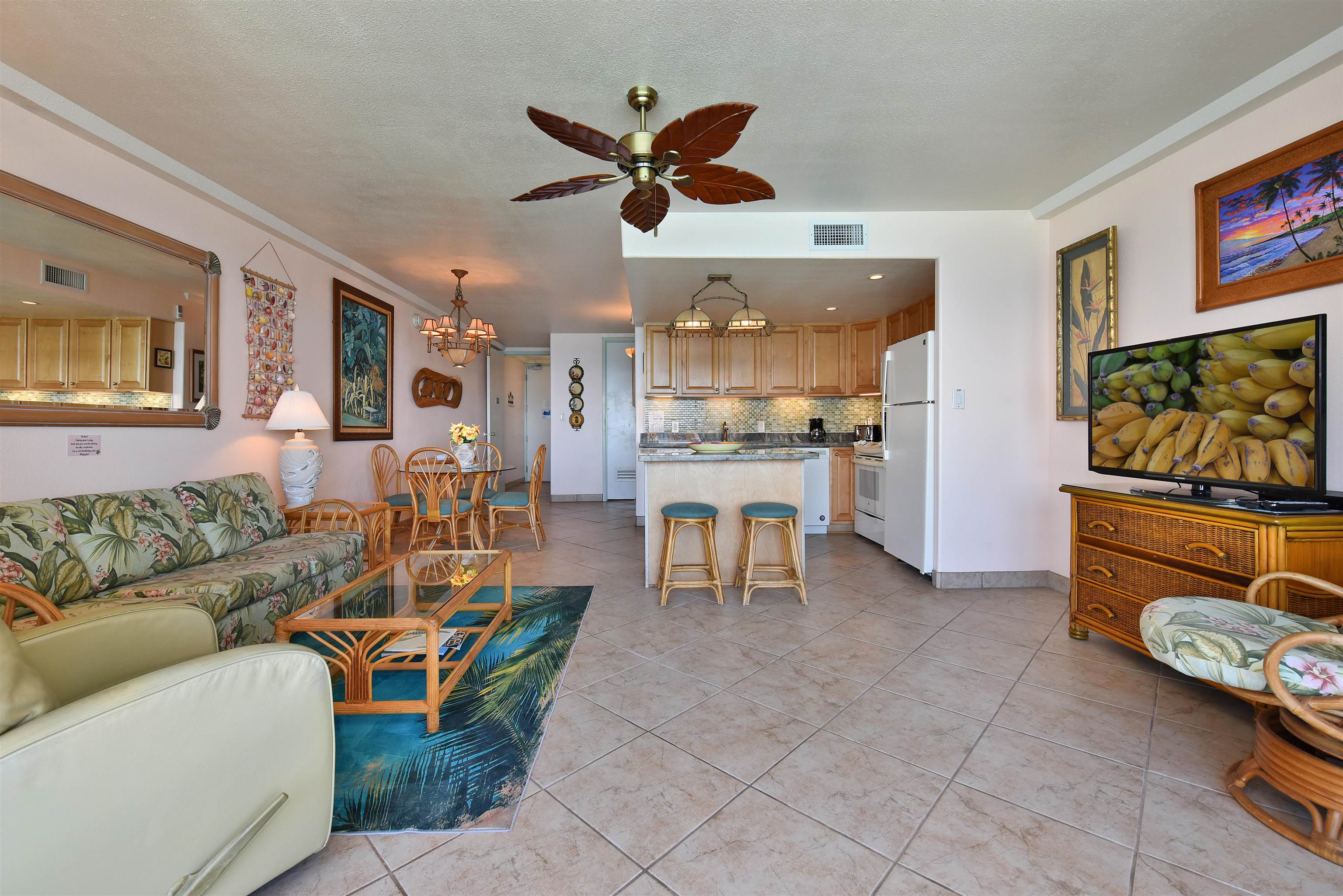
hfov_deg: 100.4
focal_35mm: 15
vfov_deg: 77.4
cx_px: 672
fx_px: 560
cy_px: 448
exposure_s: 1/125
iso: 800
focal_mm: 15
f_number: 5.6
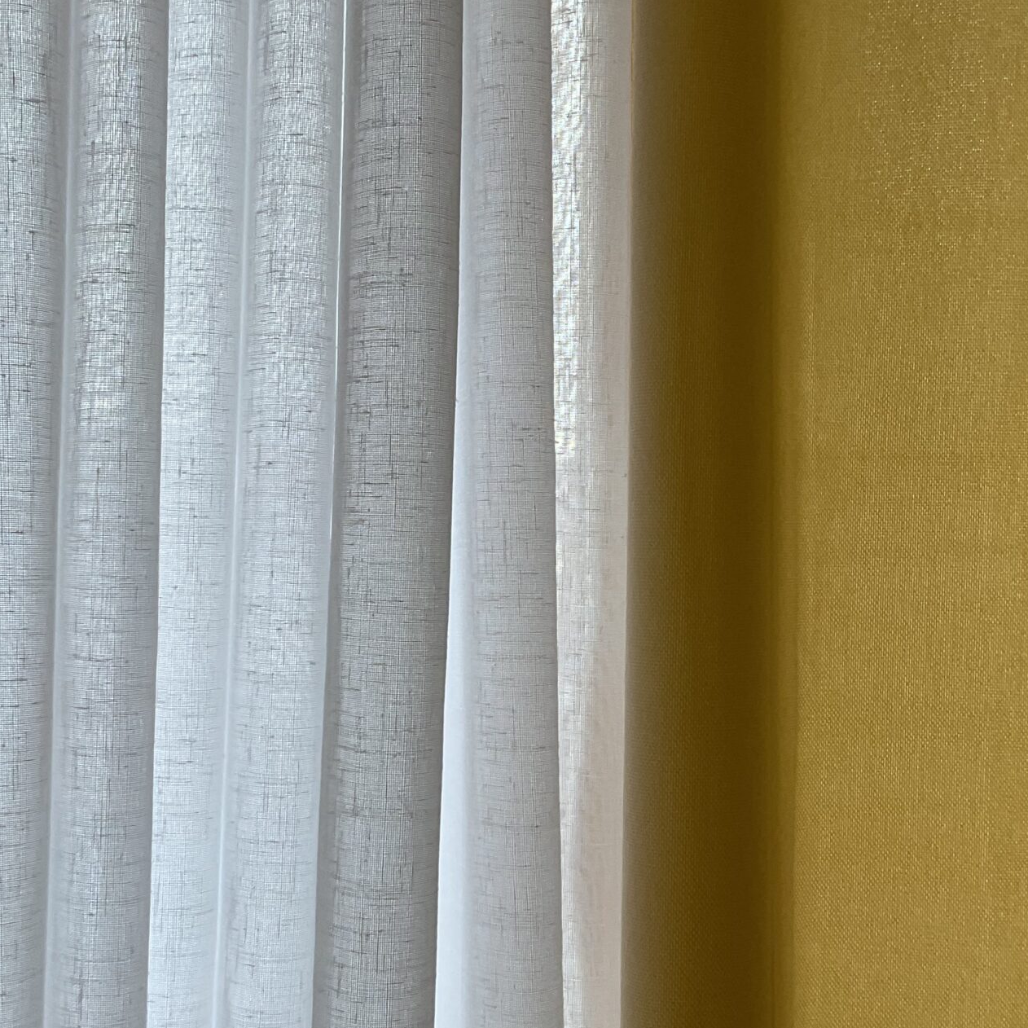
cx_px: 503
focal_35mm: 52
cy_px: 532
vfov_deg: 32.8
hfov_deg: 32.8
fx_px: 1747
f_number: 1.8
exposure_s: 1/100
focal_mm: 3
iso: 40
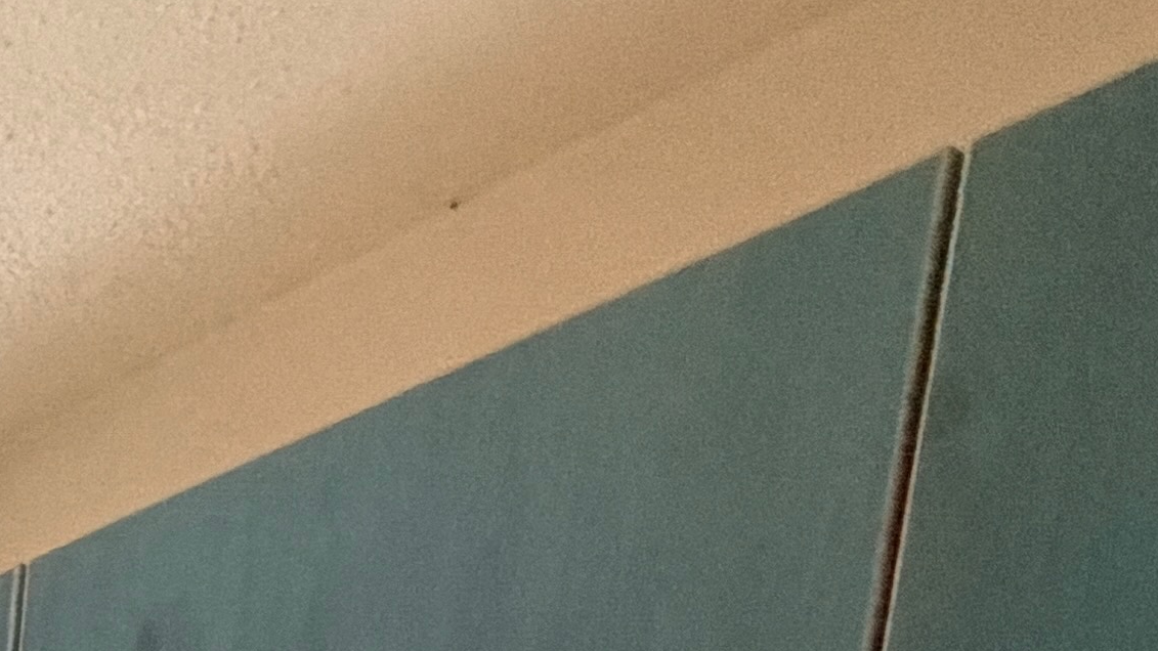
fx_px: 2364
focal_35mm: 77
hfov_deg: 21.1
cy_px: 2052
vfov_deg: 10.3
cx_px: -780
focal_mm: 2.22
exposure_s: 1/60
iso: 500
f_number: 2.2
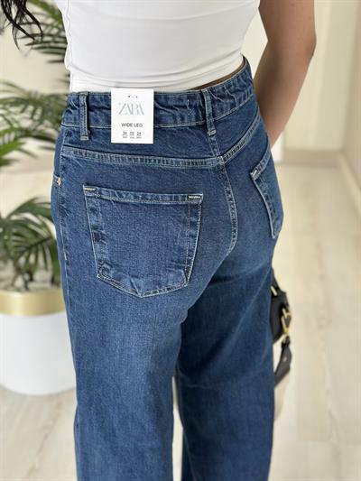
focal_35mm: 48
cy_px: 240
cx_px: 180
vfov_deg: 39.6
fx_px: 667
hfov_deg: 30.3
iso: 80
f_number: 1.78
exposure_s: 1/215
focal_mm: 6.86
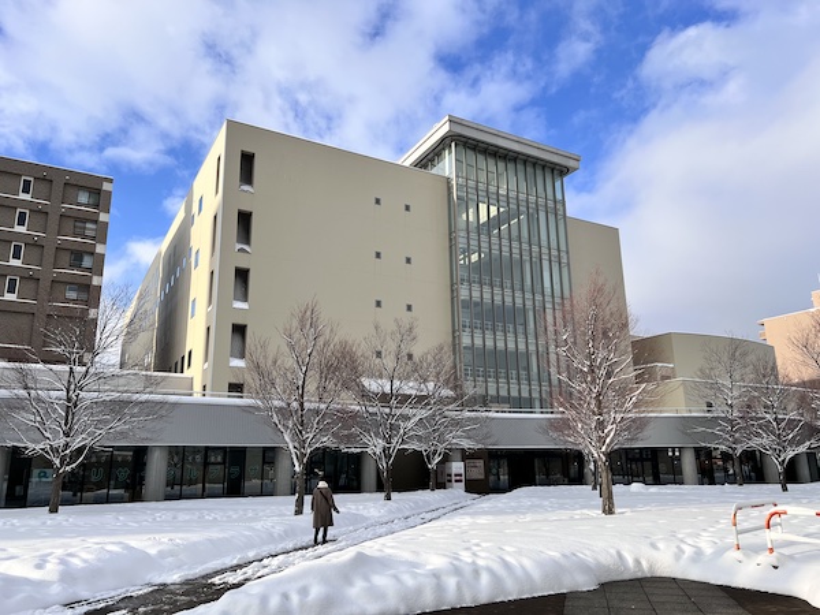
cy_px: 308
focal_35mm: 26
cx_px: 410
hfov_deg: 67.3
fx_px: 616
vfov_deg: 53.1
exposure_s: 1/3460
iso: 50
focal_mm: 5.7
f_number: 1.5
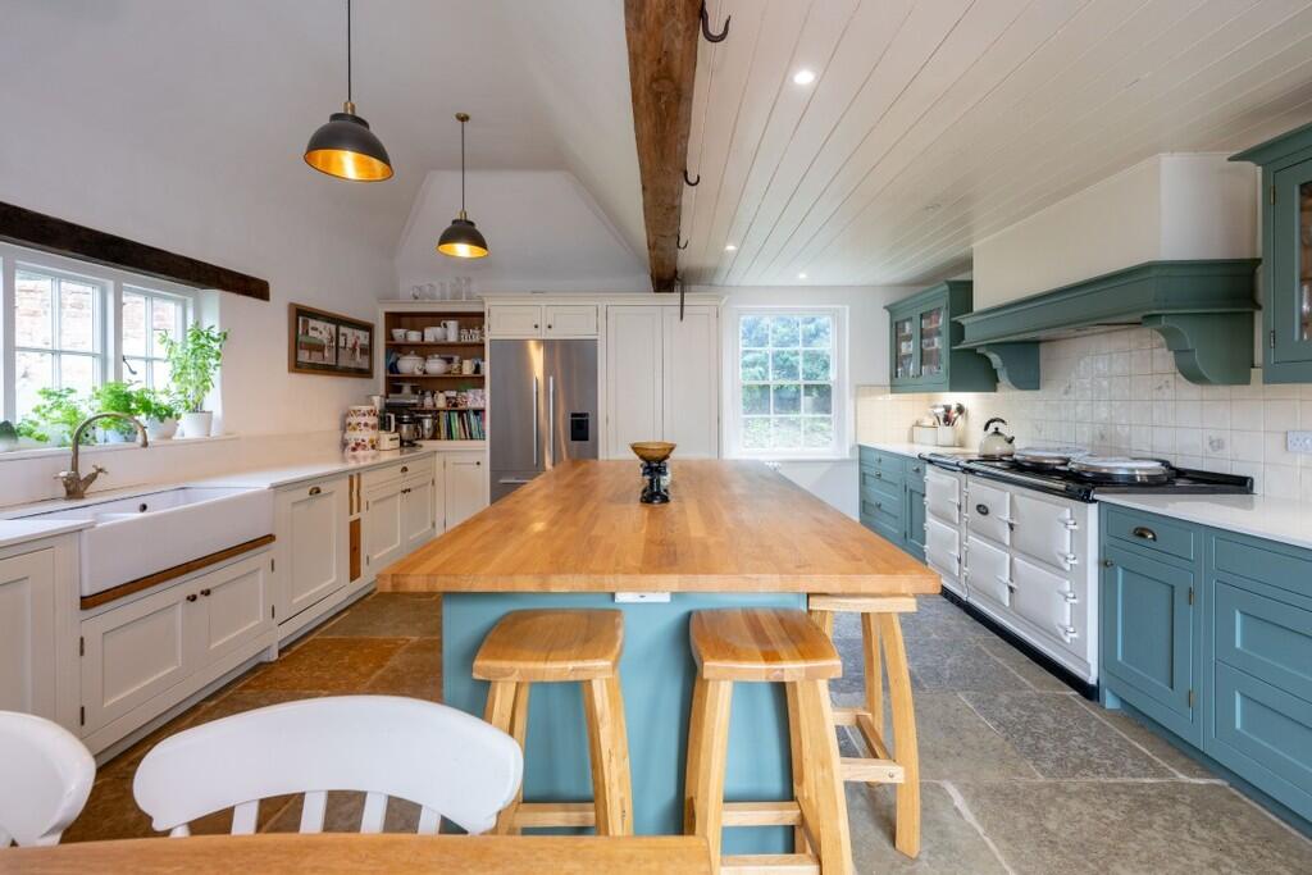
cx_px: 656
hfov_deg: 102.3
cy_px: 438
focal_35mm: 14
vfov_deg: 79.2
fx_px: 528
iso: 200
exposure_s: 1/13
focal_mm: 14.5
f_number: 6.3
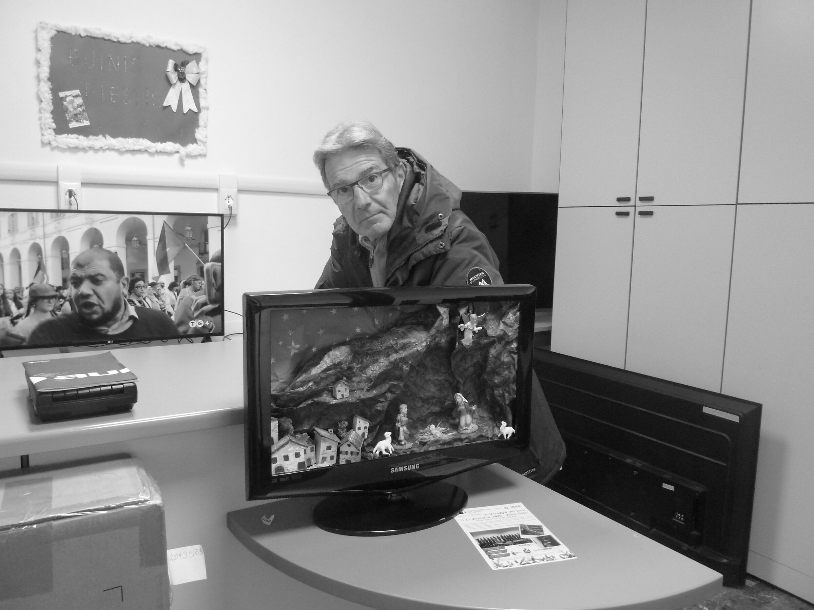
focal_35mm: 25
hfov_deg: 69.4
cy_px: 305
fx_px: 588
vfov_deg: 54.9
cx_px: 407
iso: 400
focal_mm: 4.1
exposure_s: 1/25
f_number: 3.3
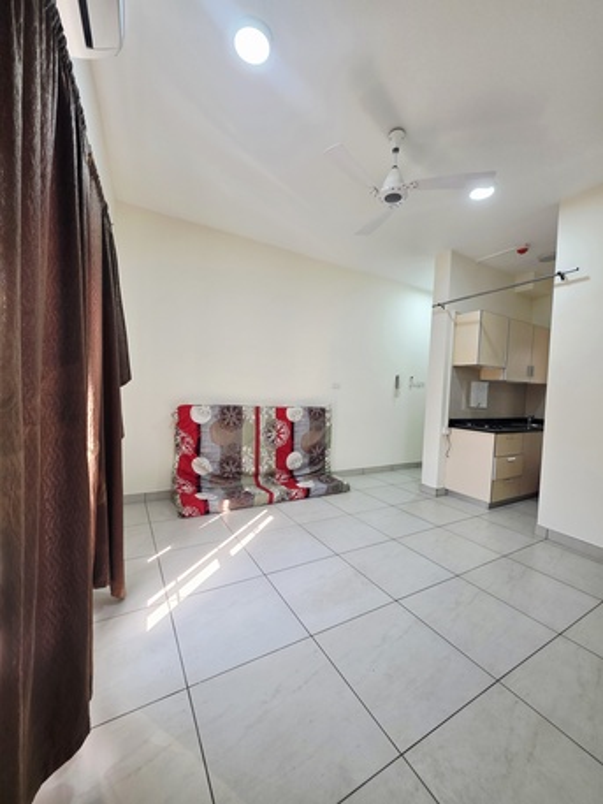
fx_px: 302
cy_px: 402
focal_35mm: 13
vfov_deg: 106.2
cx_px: 302
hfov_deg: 89.9
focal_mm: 2.2
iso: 80
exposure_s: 1/101
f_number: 1.9
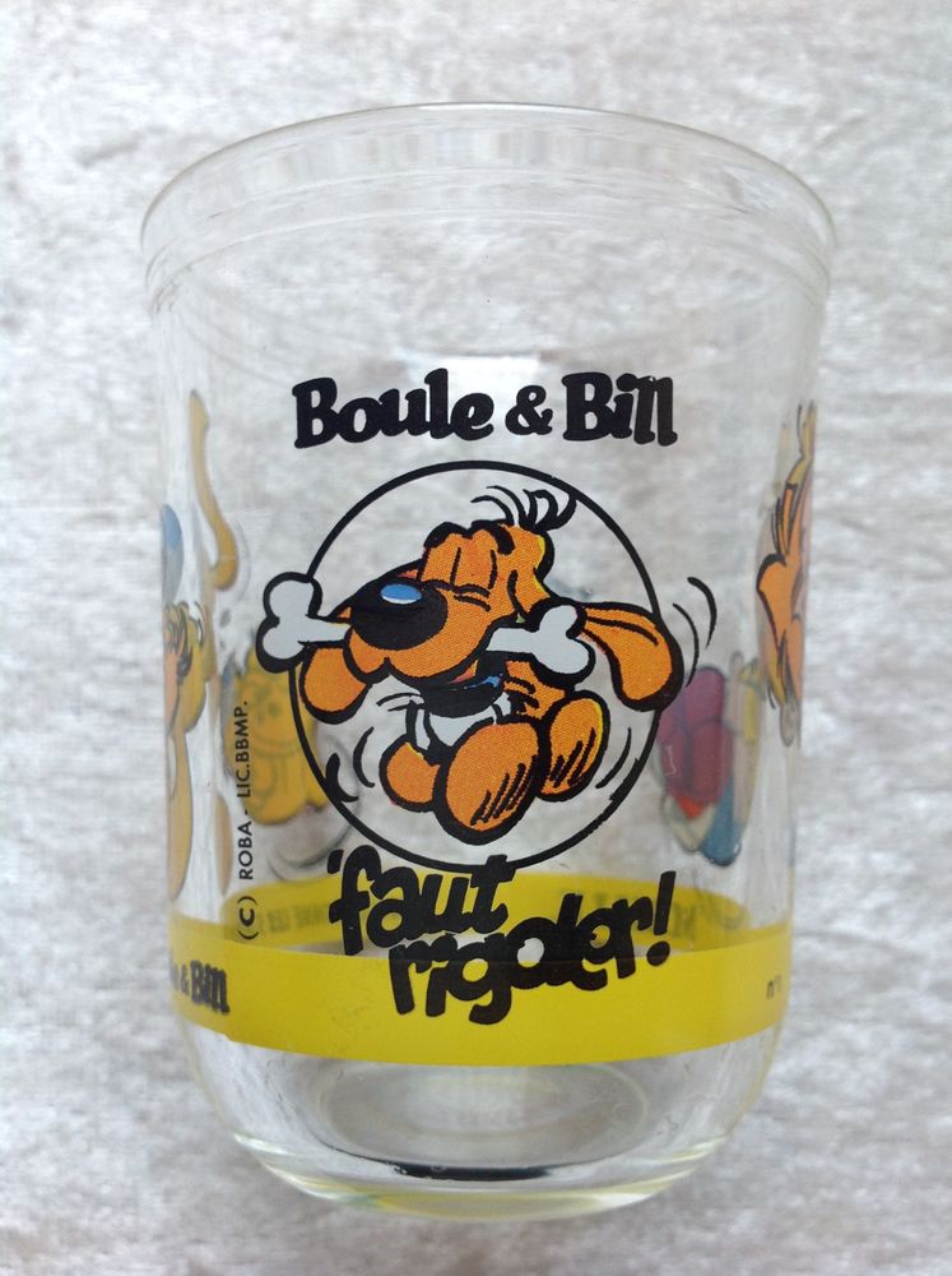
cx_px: 476
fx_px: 1287
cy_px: 638
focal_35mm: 35
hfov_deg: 40.6
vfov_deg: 52.7
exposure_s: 1/15
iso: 80
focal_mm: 4.28
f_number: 2.4
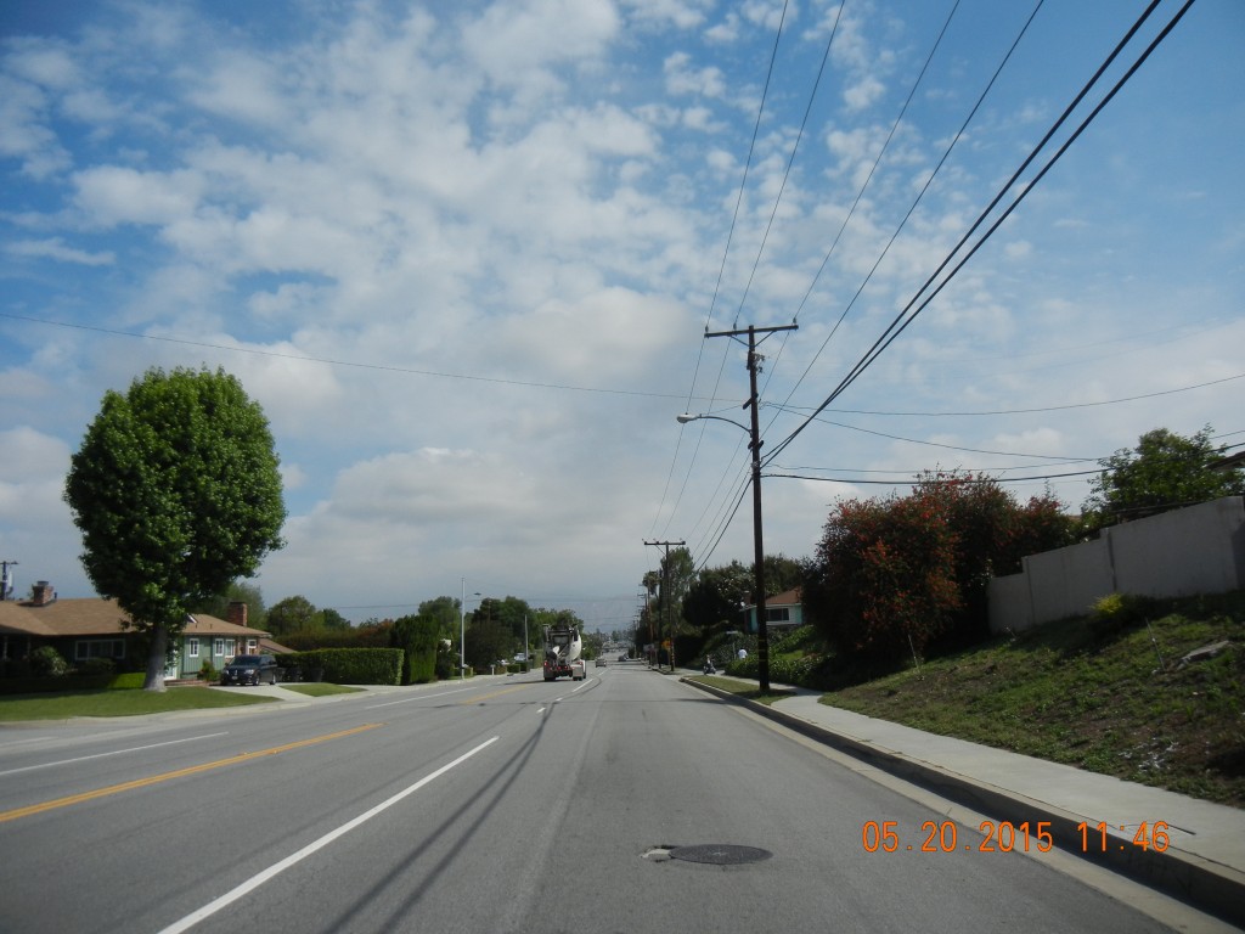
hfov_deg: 60.0
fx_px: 1079
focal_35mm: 30
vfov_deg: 46.8
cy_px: 467
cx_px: 622
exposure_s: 1/799
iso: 160
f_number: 7
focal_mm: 5.4
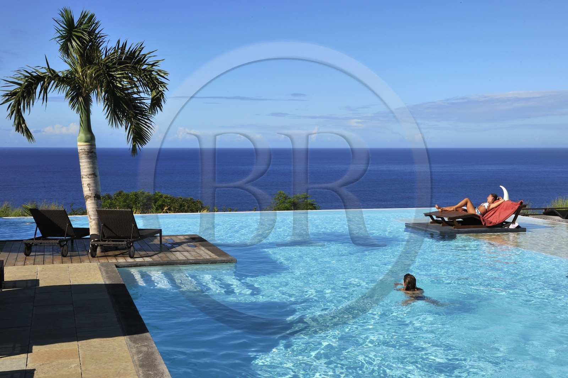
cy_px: 189
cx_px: 284
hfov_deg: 41.1
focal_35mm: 48
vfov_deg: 28.1
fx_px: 757
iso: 200
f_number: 22
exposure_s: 1/160
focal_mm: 48
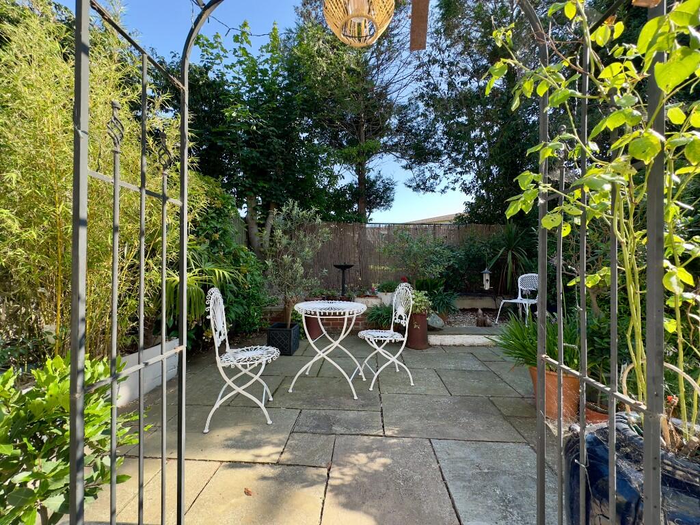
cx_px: 350
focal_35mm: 14
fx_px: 283
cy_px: 262
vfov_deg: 85.7
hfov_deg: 102.1
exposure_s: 1/171
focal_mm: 2.22
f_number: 2.2
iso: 40
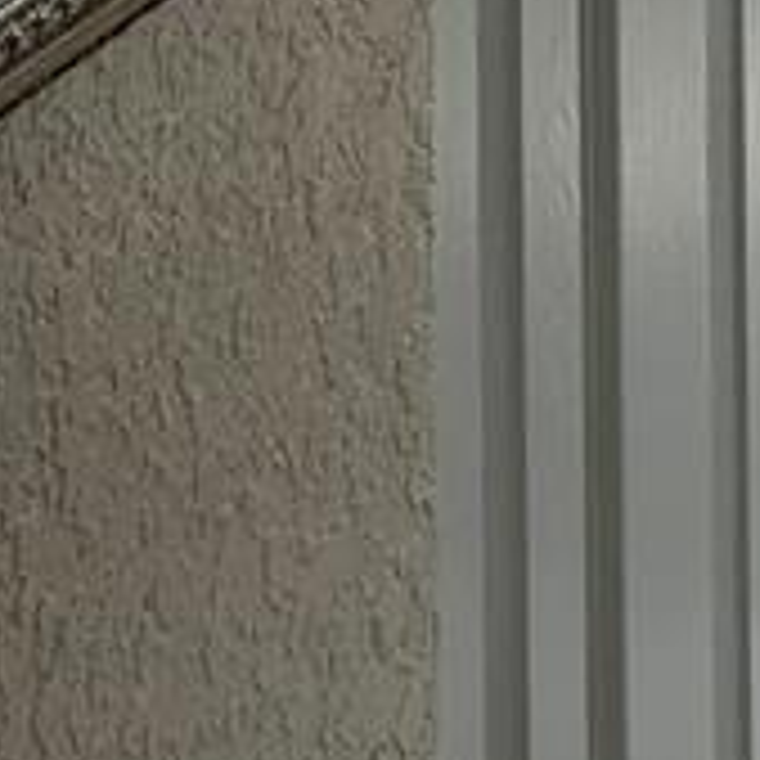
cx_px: 1560
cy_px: -1367
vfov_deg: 5.5
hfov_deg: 5.7
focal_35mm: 302
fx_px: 7502
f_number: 1.78
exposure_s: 1/1751
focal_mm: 6.86
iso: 80
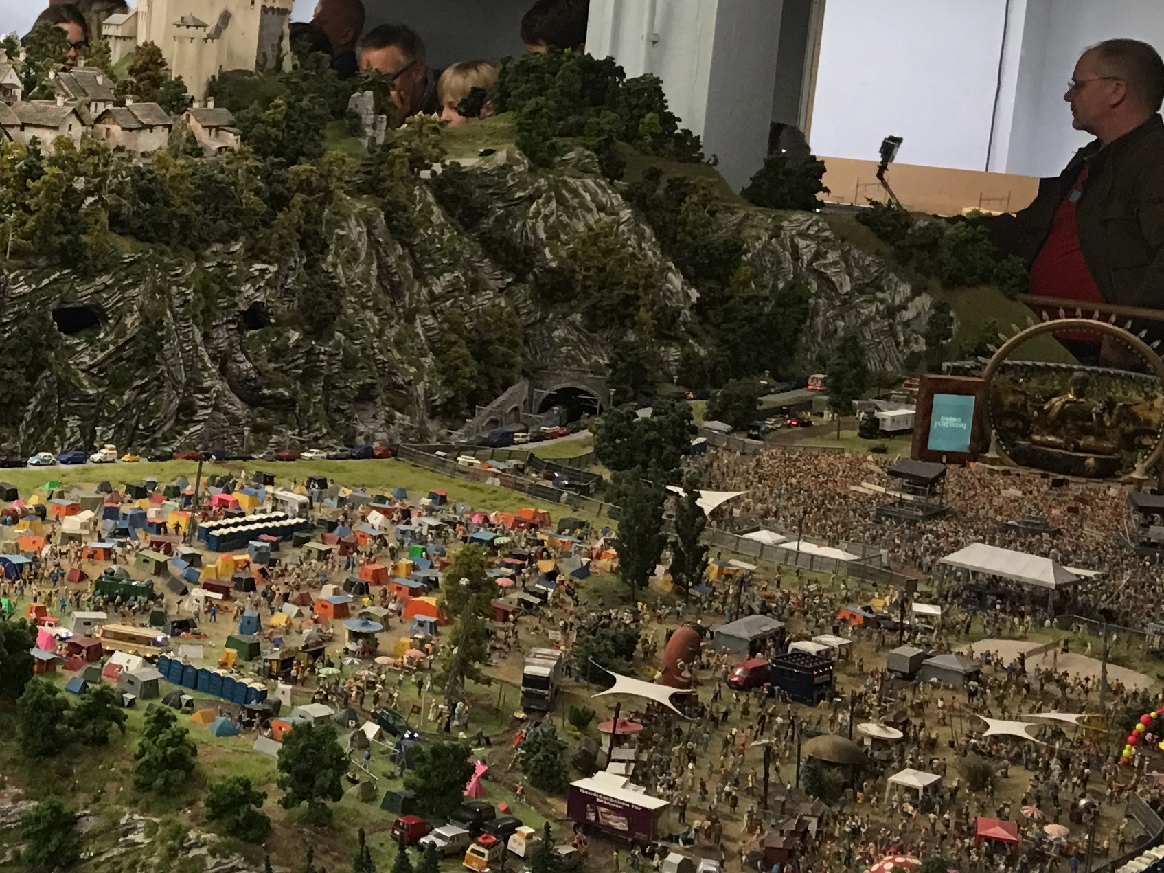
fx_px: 2320
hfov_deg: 26.1
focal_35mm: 69
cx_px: -100
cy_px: 314
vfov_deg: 21.3
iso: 64
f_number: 2.2
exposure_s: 1/33
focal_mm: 4.15
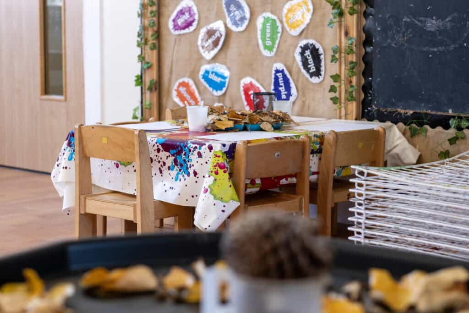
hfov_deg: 24.2
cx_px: 234
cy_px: 156
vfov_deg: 16.3
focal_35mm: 84
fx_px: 1094
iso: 250
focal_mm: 56
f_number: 2.8
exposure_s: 1/100
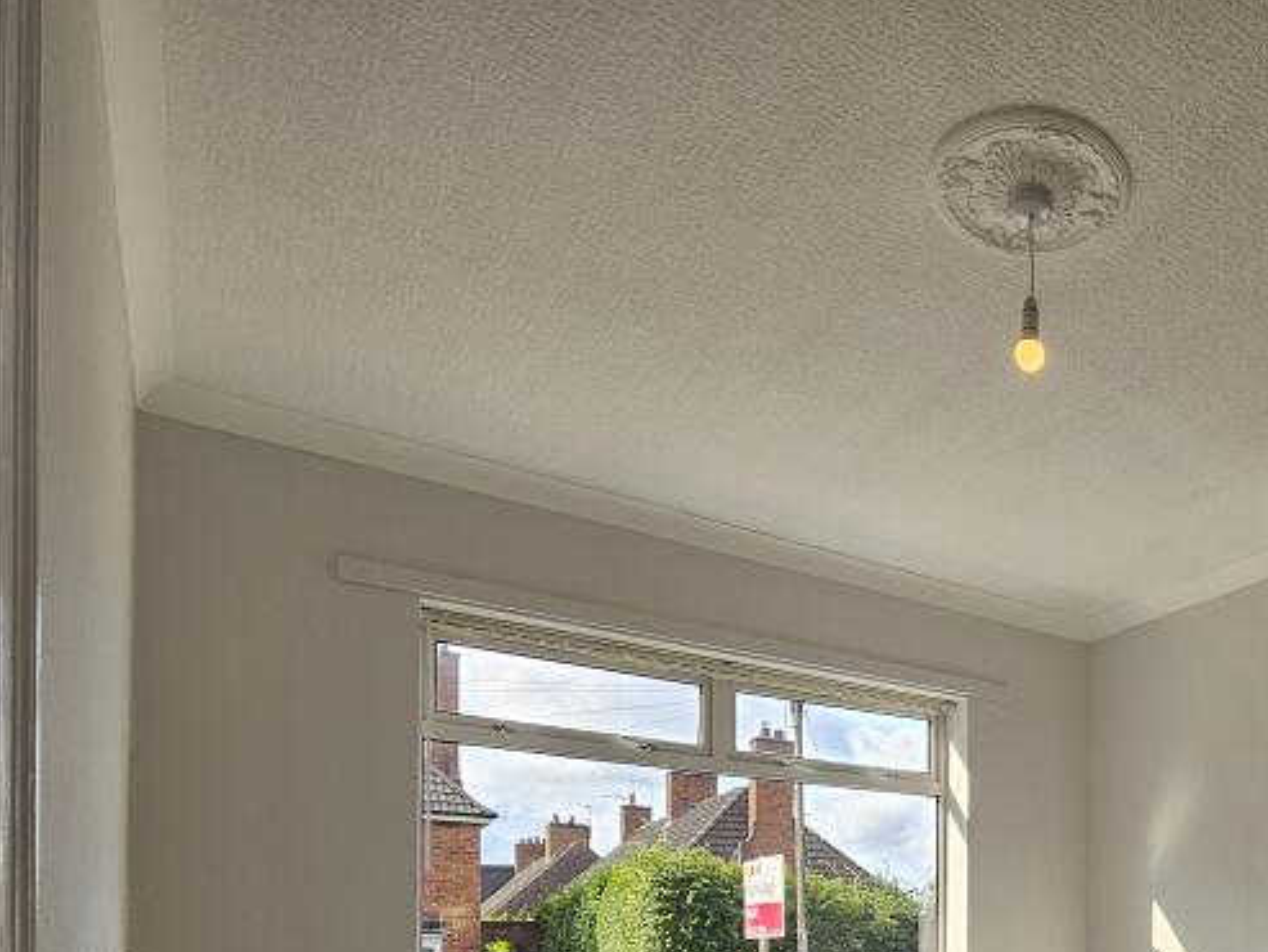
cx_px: 1106
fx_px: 989
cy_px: 967
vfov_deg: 43.5
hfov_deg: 57.5
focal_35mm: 27
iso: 50
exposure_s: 1/284
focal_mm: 2.2
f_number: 2.2
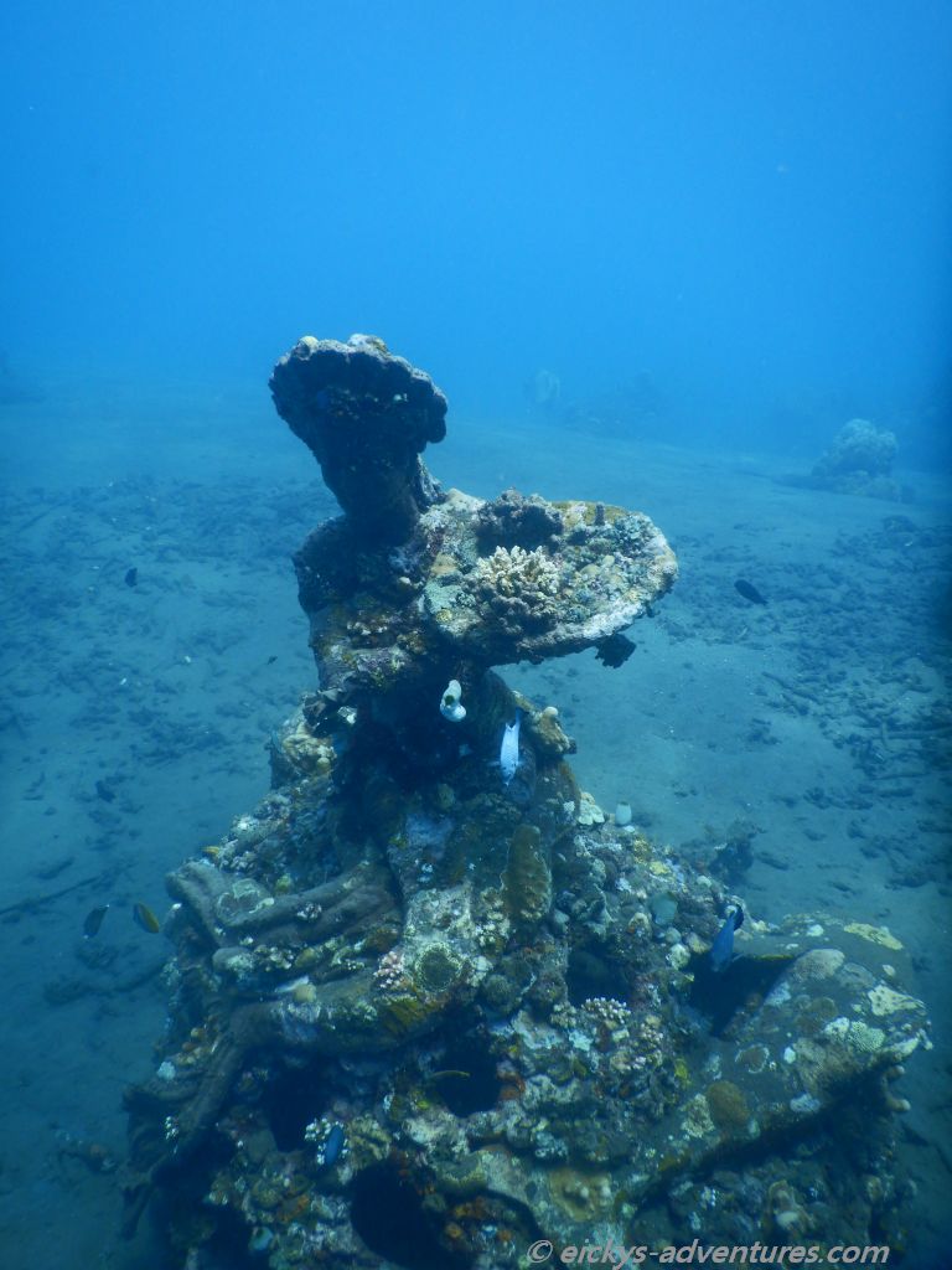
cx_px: 476
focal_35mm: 24
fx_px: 880
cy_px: 635
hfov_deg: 56.8
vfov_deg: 71.6
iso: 125
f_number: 2.8
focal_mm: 4.3
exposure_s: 1/320
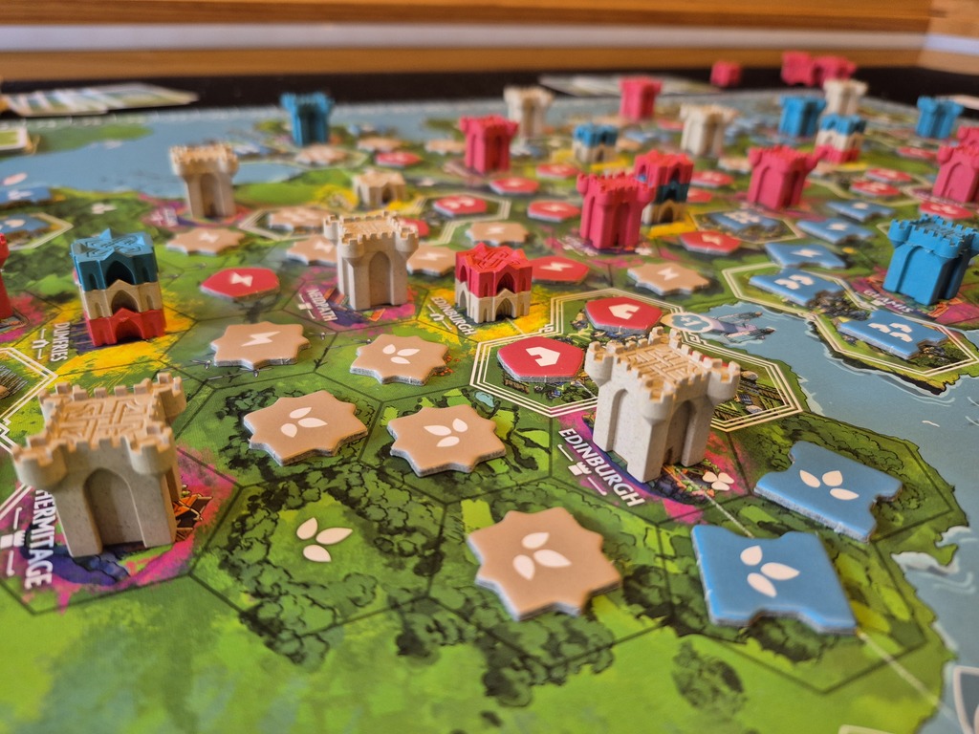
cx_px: 490
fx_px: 650
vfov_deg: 58.9
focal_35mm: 23
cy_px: 367
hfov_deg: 73.9
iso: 320
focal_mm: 5.4
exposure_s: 1/100
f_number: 1.8
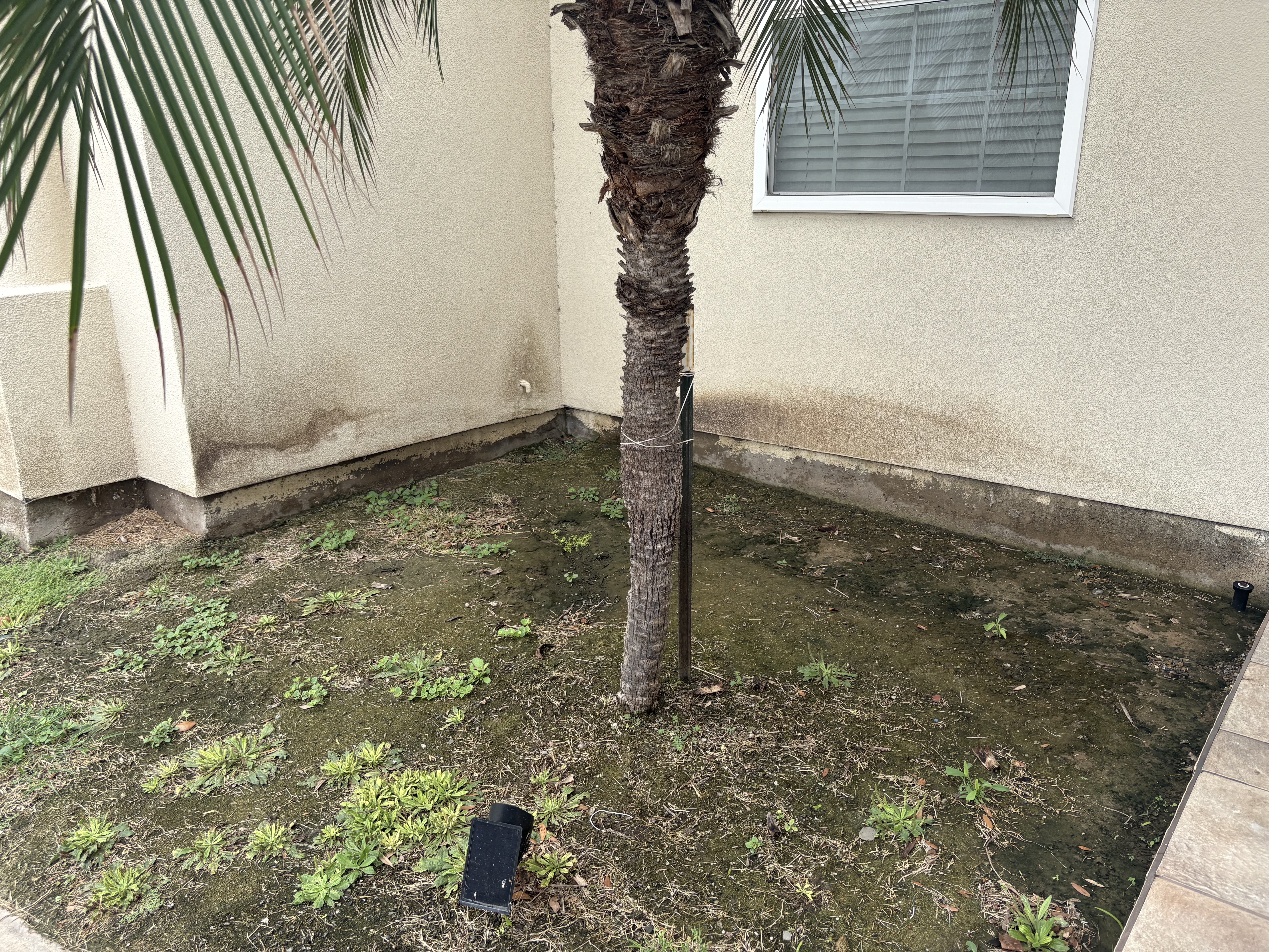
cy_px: 476
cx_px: 634
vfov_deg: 53.1
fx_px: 953
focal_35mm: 26
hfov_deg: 67.3
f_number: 1.6
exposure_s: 1/680
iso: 50
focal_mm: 5.96
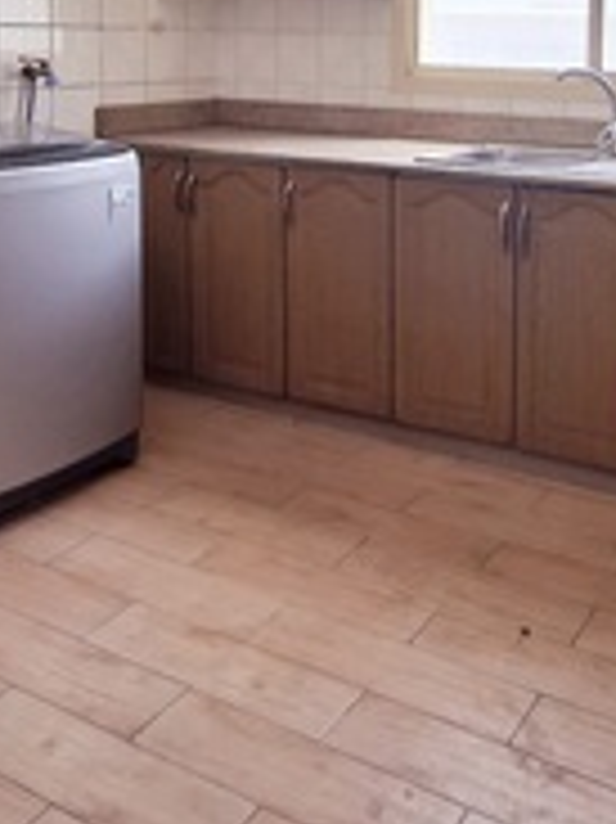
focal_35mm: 40
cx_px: 501
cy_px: 88
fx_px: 950
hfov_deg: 34.7
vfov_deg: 43.0
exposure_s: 1/127
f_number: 2.2
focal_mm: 1.64
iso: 40
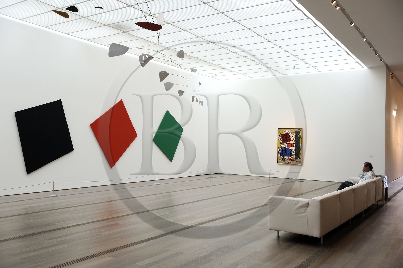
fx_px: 358
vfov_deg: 41.0
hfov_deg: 58.8
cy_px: 134
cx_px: 202
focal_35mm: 32
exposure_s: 1/50
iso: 400
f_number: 4.5
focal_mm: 32
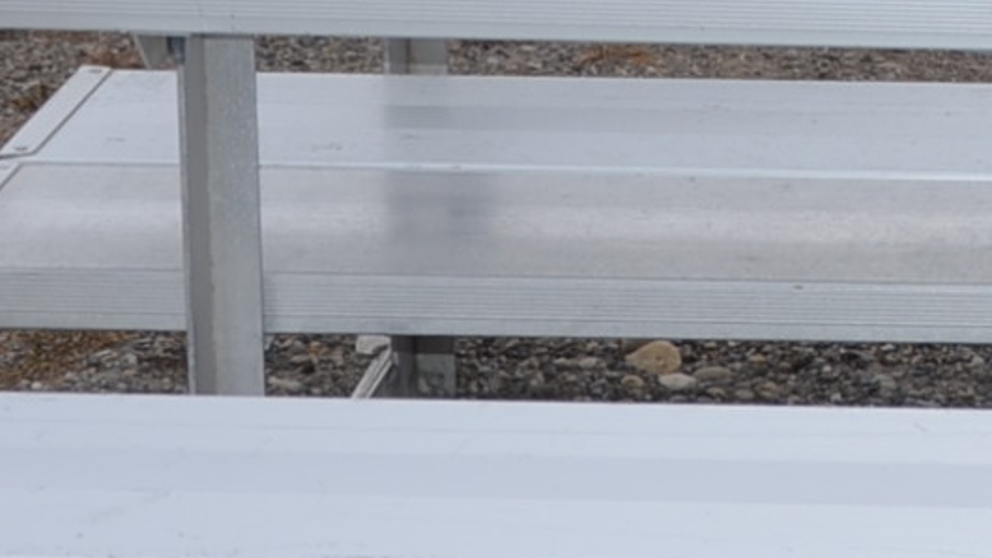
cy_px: -135
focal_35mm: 175
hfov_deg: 11.6
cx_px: 1641
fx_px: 4603
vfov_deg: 6.9
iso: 100
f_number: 3.8
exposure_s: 1/125
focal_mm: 24
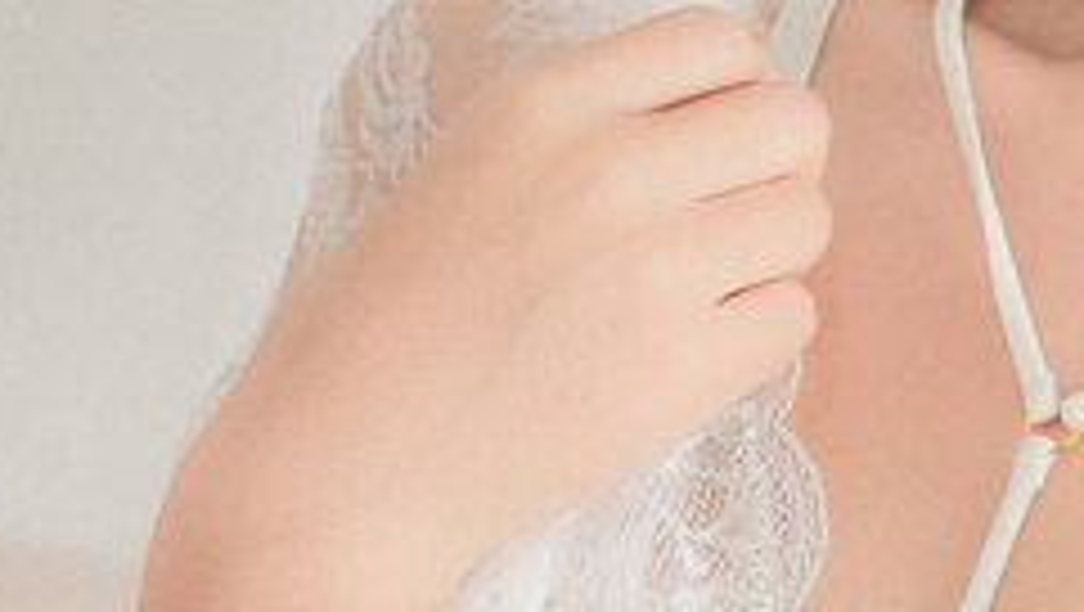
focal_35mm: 326
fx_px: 9378
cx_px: 598
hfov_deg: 6.6
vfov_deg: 3.7
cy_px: 1251
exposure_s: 1/80
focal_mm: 50
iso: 640
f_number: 2
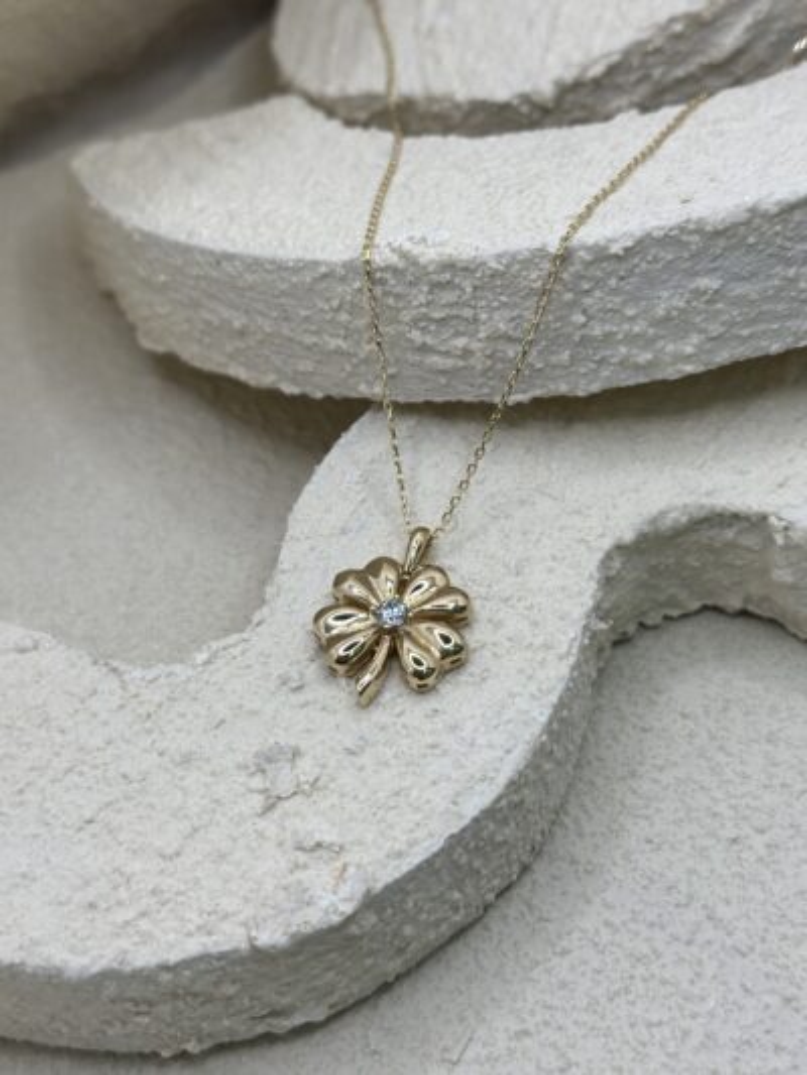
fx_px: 1491
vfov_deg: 39.6
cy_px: 538
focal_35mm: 48
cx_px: 404
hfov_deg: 30.3
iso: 80
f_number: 1.78
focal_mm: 6.86
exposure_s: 1/1565
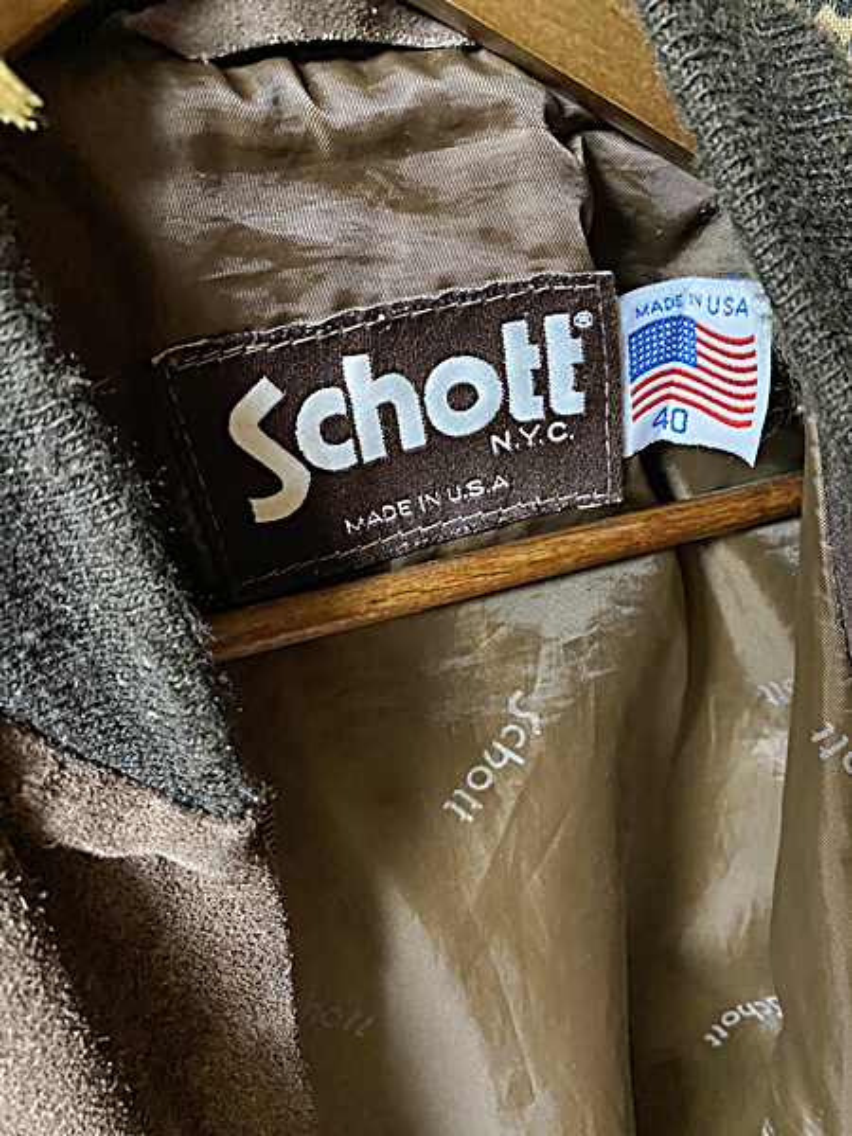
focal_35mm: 26
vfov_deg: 67.3
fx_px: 853
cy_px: 568
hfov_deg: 53.1
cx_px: 426
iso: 640
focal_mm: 4.25
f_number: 1.8
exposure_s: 1/25
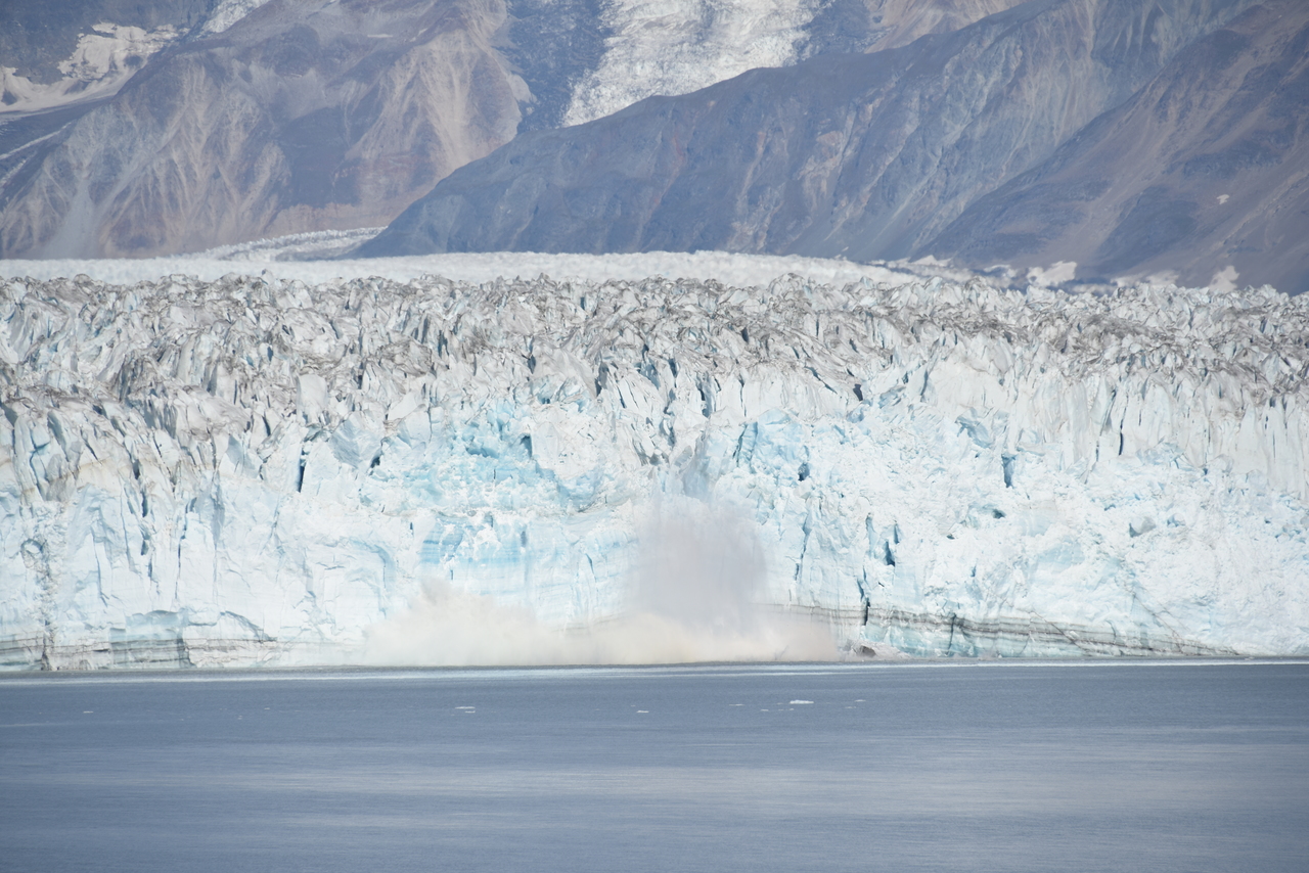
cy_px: 436
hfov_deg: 6.9
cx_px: 654
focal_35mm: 300
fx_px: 10910
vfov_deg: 4.6
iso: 100
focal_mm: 300
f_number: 9
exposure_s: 1/640
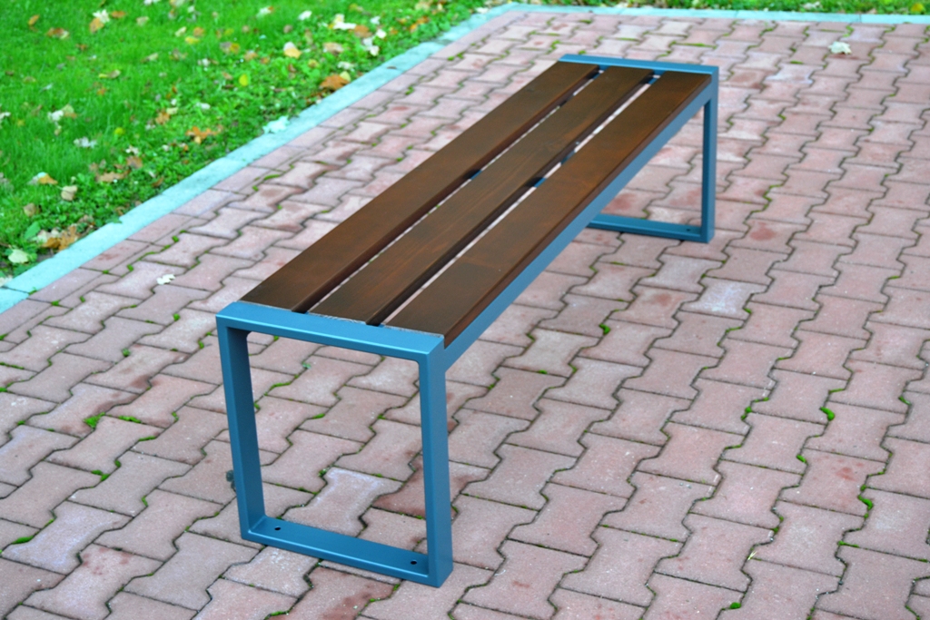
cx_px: 465
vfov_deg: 23.8
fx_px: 1473
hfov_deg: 35.0
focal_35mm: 57
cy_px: 310
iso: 640
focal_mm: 38
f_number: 4.8
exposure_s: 1/60
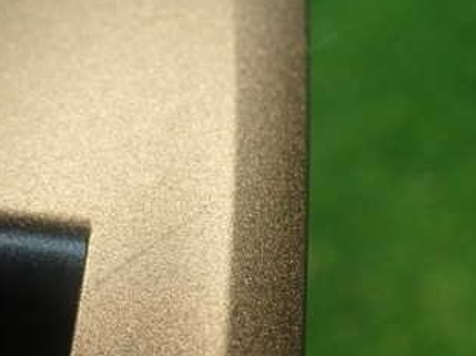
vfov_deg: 23.4
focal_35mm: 62
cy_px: 264
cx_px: 160
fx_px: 852
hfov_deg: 31.0
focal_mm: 5.79
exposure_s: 1/40
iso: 200
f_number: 2.4
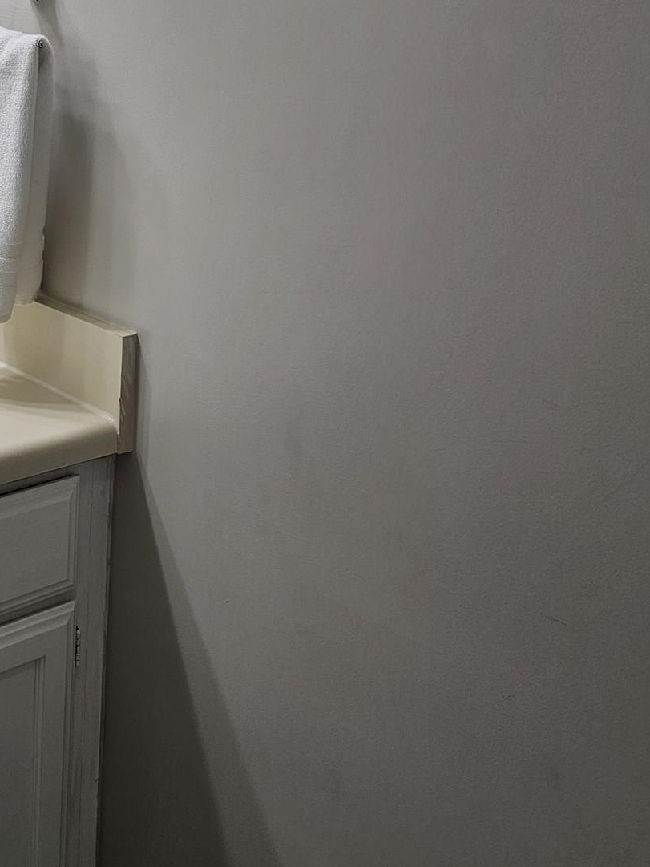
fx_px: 1227
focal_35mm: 49
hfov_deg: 28.7
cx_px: 87
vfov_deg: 38.2
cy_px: 250
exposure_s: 1/207
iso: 64
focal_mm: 6.3
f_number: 1.7
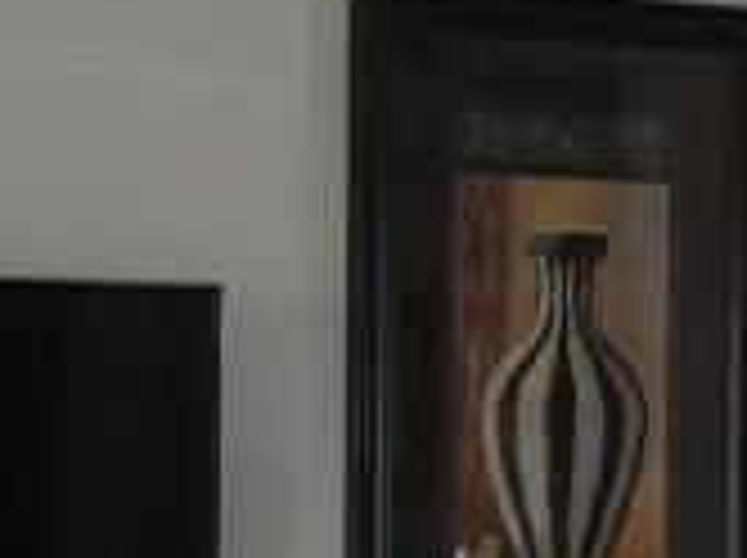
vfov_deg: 6.7
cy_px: 1012
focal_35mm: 216
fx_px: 4654
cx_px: 1256
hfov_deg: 8.9
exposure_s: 1/60
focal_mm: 5.7
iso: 64
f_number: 2.8
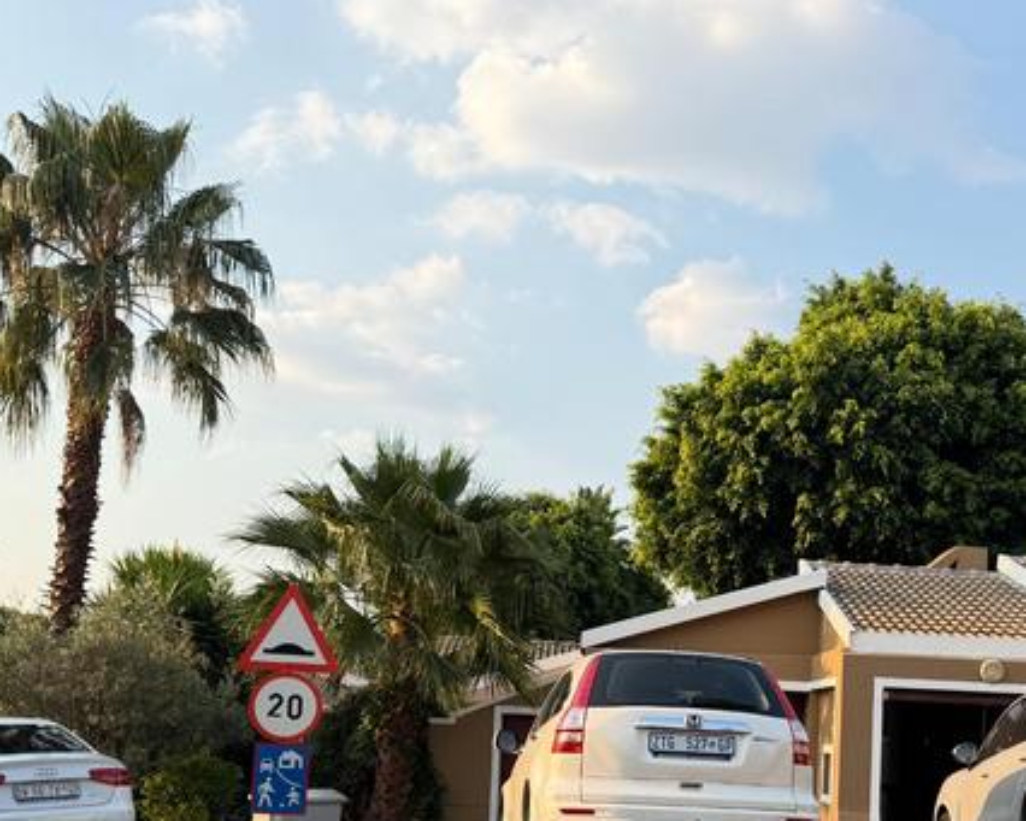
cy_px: 643
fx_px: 1336
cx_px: 684
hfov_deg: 41.5
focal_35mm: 44
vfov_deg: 33.3
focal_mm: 6.76
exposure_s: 1/1770
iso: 80
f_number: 1.78
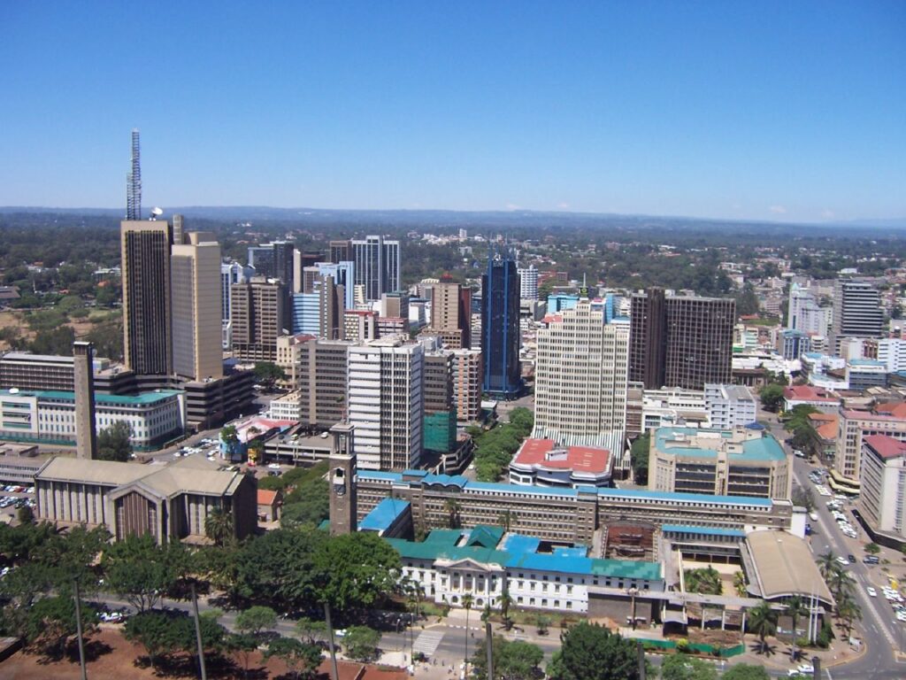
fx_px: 864
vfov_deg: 42.9
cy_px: 340
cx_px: 453
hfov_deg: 55.4
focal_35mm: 33
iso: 80
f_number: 3.4
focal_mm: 5.5
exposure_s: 1/1000
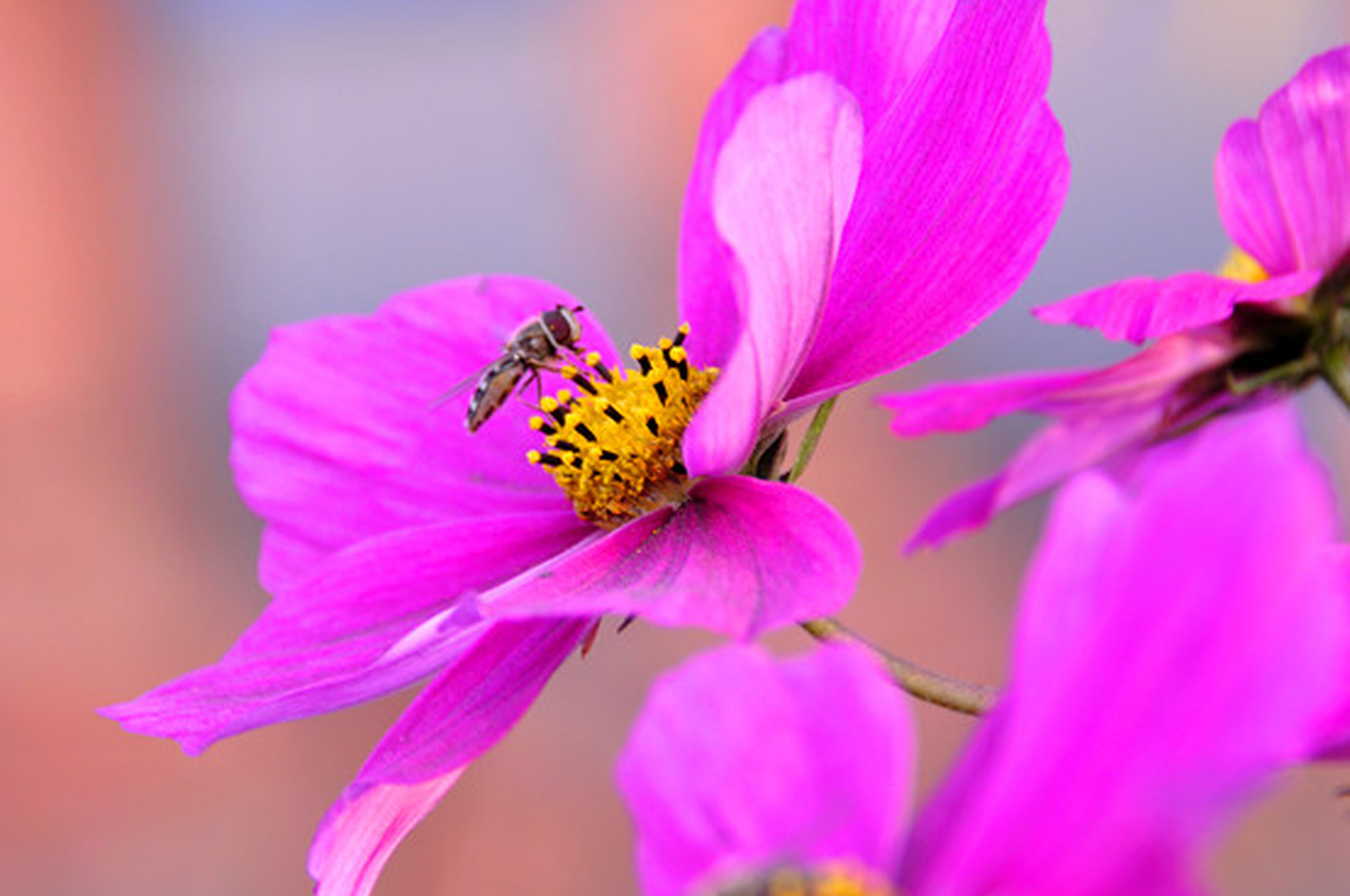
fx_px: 16218
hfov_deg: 4.8
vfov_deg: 3.2
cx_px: 556
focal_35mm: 433
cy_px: 498
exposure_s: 1/60
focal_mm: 200
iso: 200
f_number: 6.3
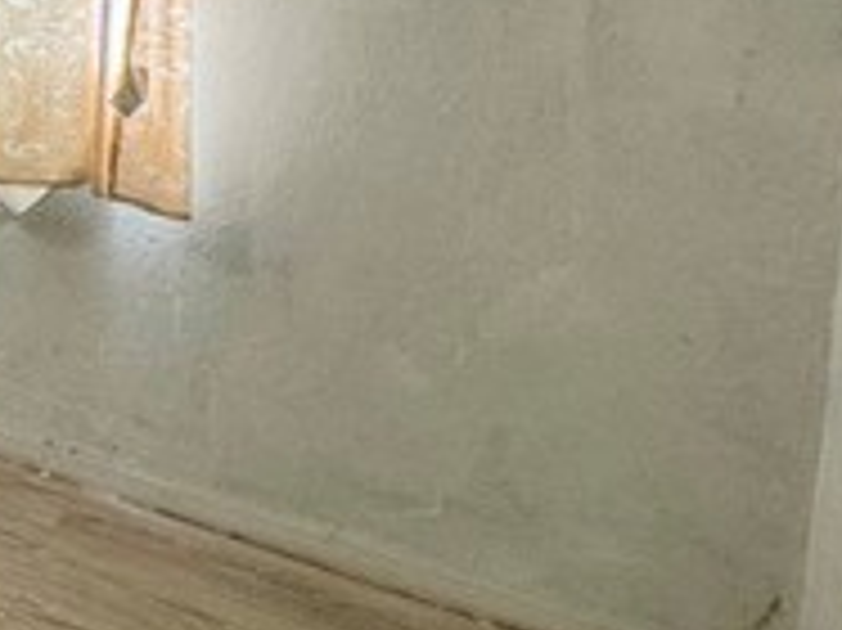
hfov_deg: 27.3
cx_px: -428
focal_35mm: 48
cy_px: -63
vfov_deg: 27.6
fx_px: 1167
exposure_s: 1/120
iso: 80
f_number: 2.2
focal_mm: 2.22
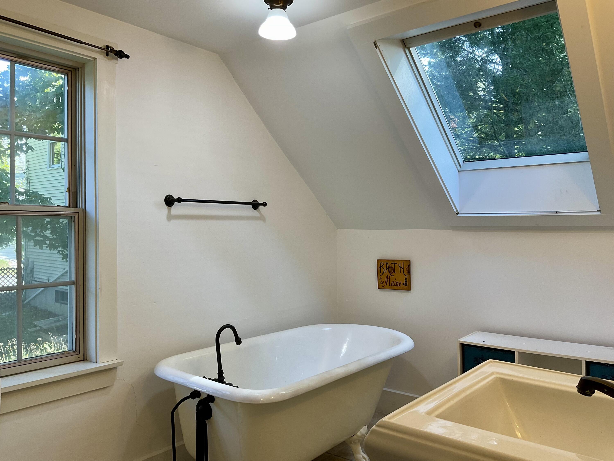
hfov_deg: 61.7
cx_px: 307
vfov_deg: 48.2
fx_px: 514
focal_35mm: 29
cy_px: 230
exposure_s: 1/120
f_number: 1.8
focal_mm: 3
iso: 40
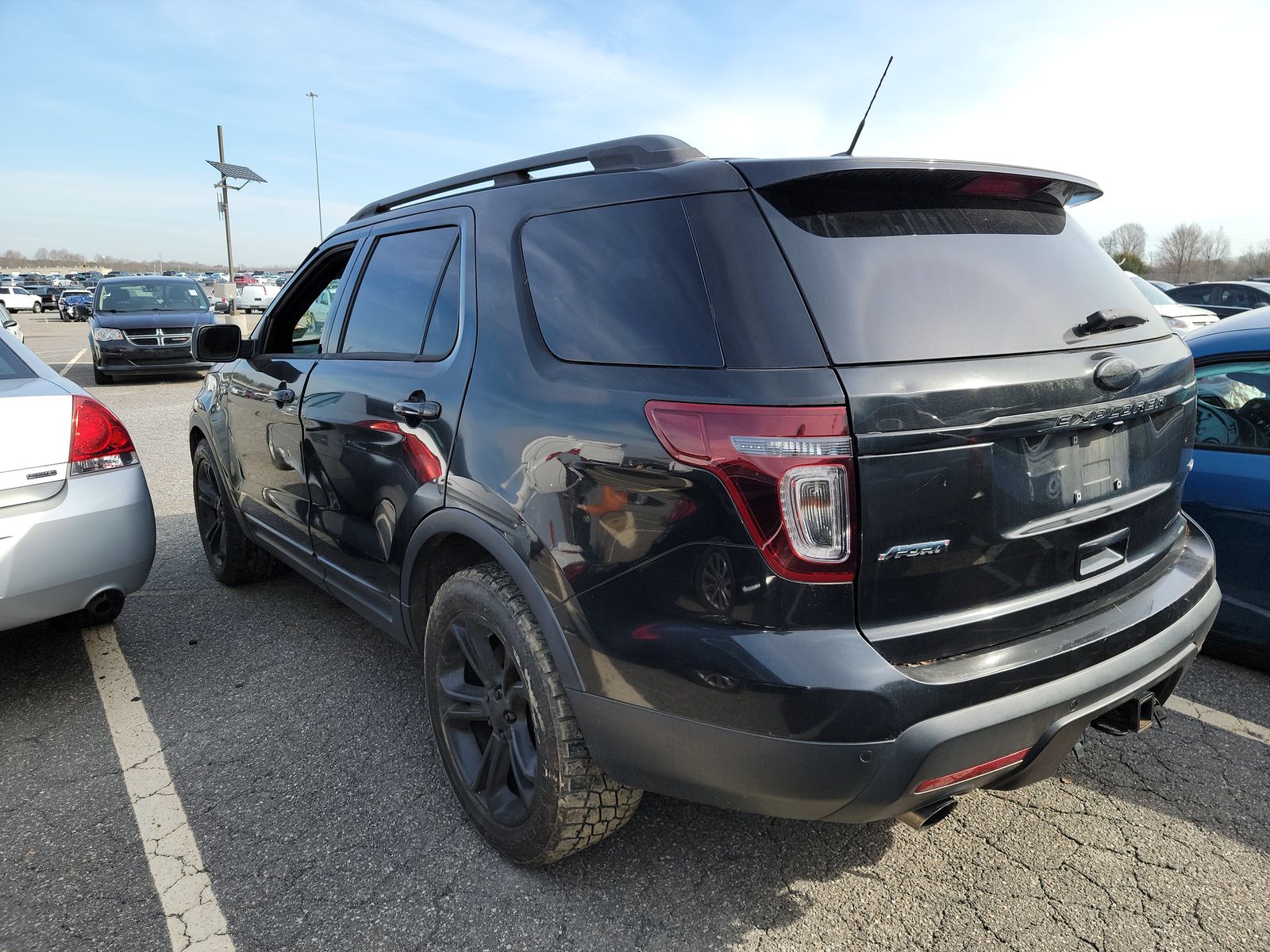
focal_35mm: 24
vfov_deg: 56.8
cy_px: 476
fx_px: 881
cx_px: 635
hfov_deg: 71.6
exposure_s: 1/376
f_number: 1.8
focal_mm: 6.7
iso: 50
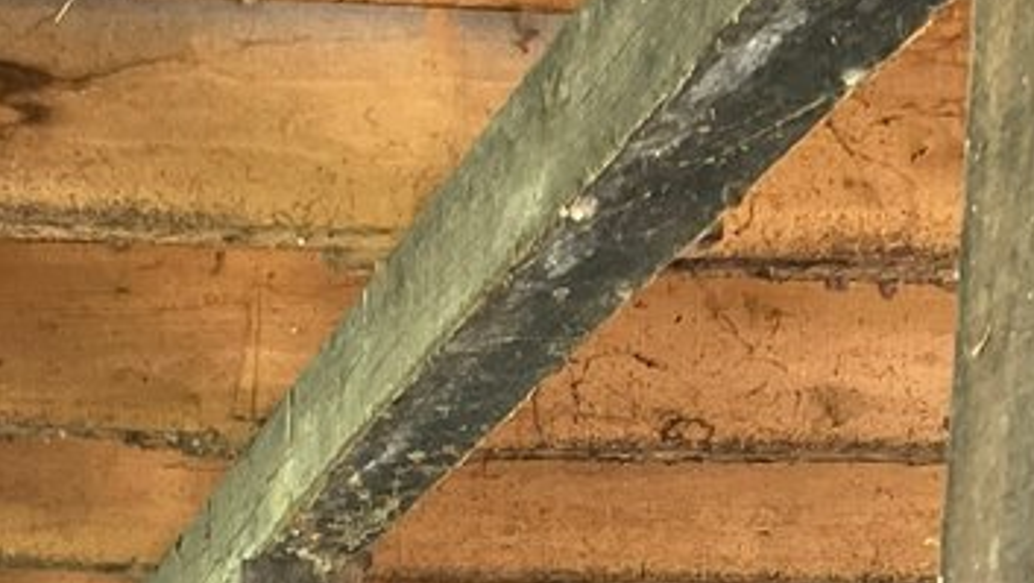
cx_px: -28
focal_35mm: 91
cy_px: 1501
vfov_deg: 10.8
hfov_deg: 22.4
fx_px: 2496
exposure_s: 1/107
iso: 125
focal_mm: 4.2
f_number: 1.6
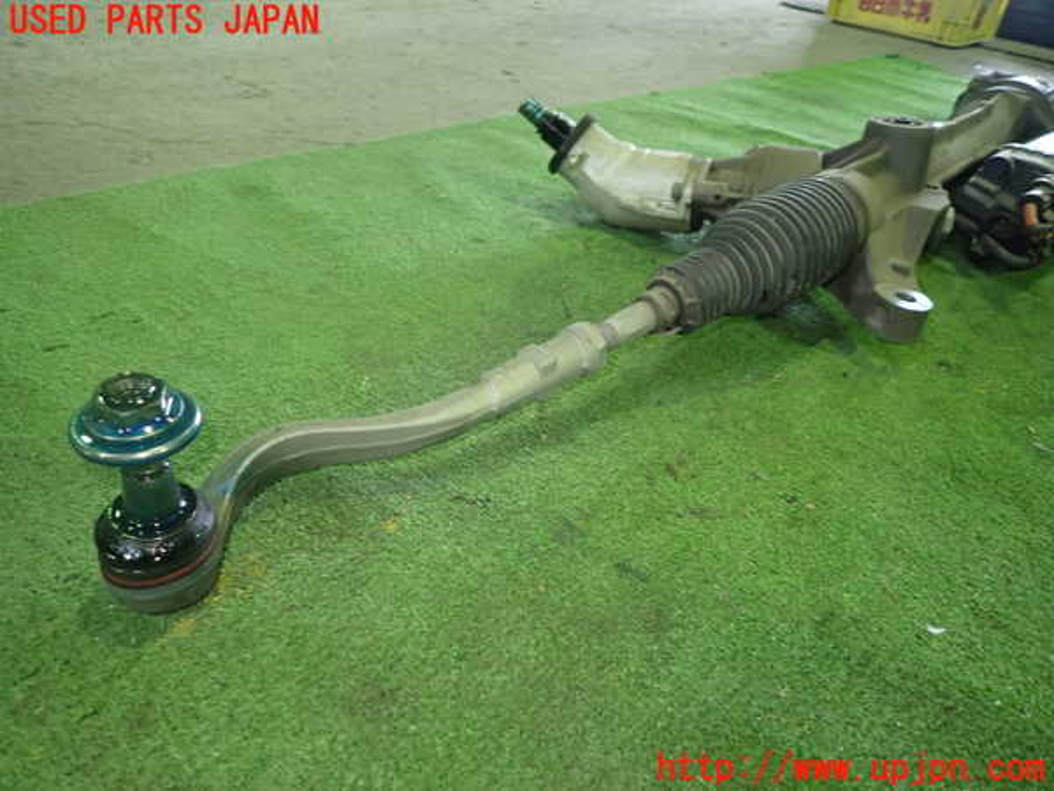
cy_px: 396
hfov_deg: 69.4
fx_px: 761
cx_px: 527
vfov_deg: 54.9
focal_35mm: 25
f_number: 2
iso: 500
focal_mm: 4.5
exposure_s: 1/30
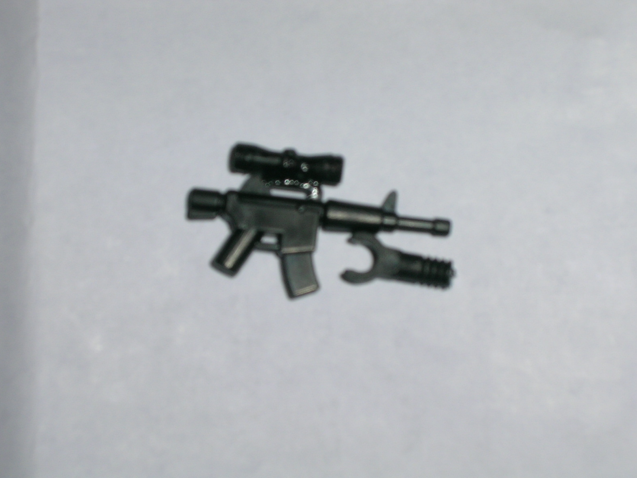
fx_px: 1436
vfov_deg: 18.9
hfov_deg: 25.0
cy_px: 239
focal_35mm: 78
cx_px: 317
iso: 50
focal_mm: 11.7
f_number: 6.7
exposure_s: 1/60.1
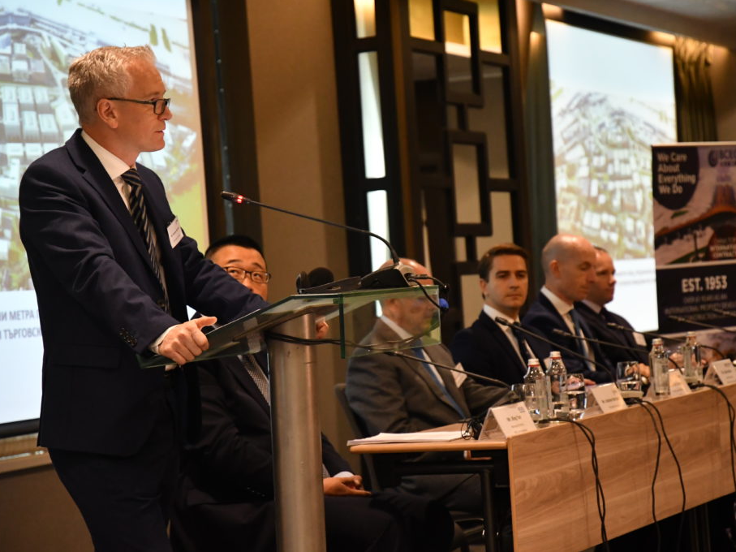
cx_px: 377
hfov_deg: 19.5
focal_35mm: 101
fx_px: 2147
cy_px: 276
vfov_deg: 14.6
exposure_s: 1/125
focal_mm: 62
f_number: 4
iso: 3200
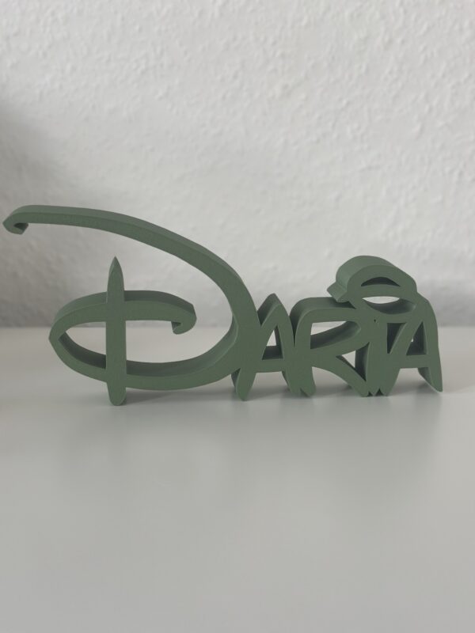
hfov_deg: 30.3
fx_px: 878
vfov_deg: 39.7
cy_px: 316
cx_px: 238
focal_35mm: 48
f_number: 1.78
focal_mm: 6.86
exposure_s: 1/97
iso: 125
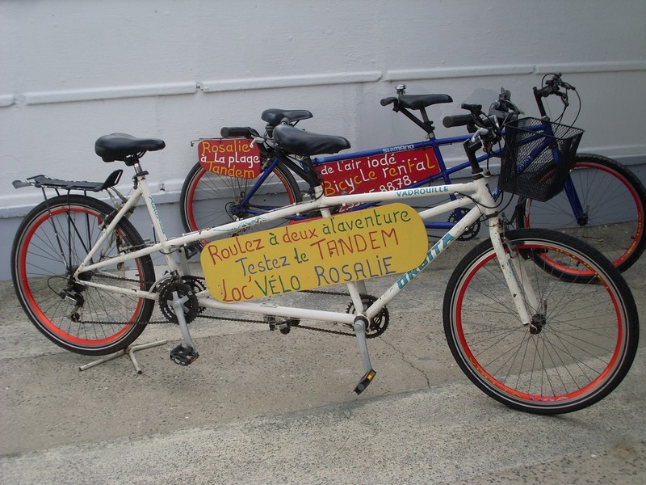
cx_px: 323
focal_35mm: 49
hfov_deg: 38.9
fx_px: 914
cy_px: 242
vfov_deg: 29.7
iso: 80
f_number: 8.7
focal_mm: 8.1
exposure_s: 1/90
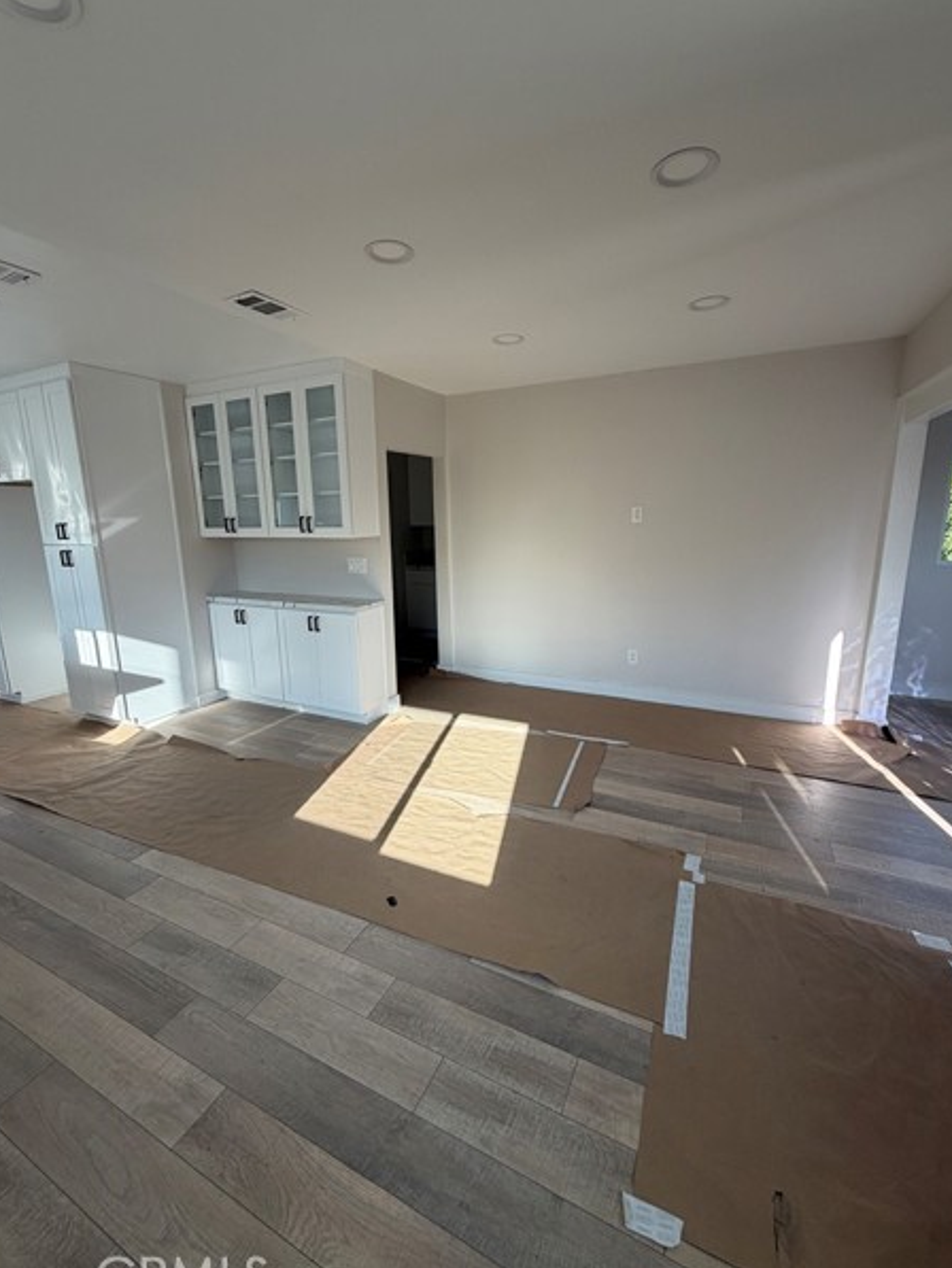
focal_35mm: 15
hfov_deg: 81.8
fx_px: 550
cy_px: 627
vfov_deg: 98.2
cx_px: 465
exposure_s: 1/153
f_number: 2.2
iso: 50
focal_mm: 2.22
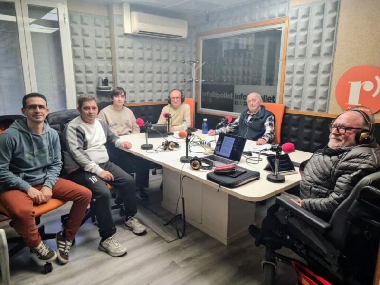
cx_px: 190
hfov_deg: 67.3
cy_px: 142
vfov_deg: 53.1
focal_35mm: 26
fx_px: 285
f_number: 1.8
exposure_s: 1/100
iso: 100
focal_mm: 5.4
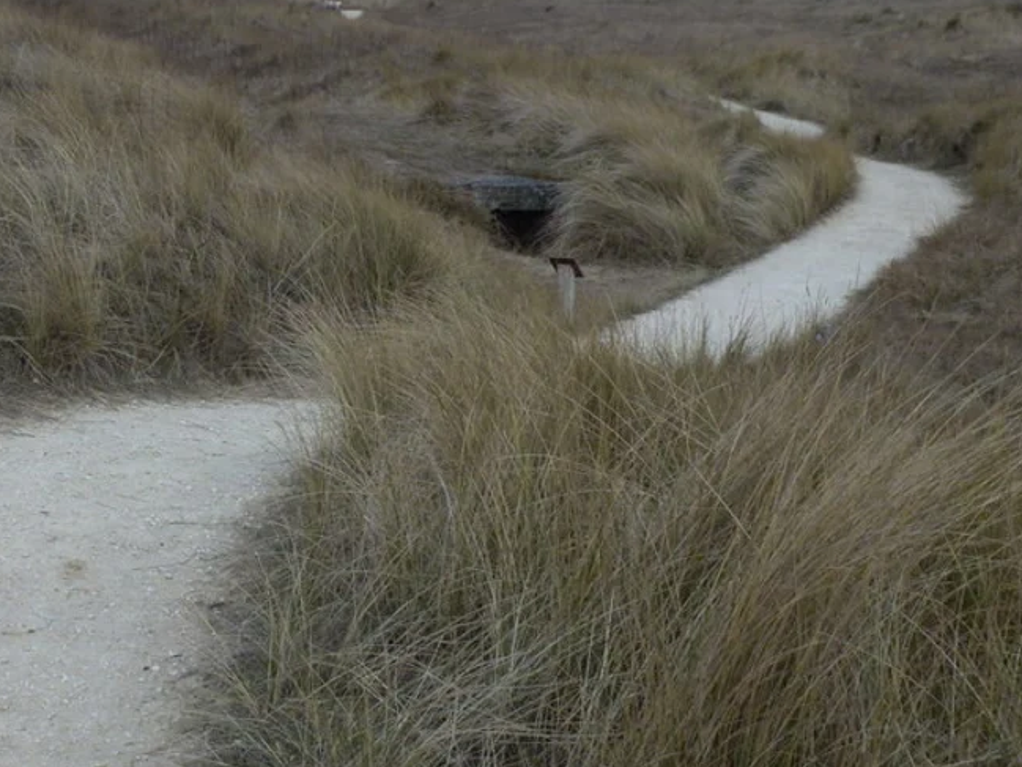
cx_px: 236
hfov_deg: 31.0
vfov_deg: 23.9
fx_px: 1801
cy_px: 236
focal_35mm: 61
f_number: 4
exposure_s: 1/400
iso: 100
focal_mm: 5.9
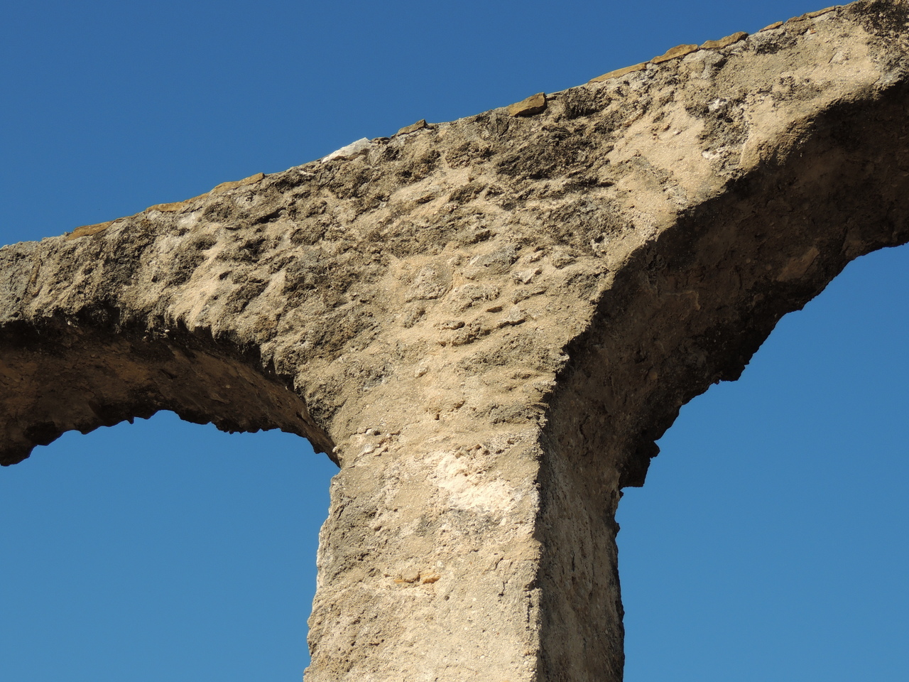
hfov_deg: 26.0
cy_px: 341
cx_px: 454
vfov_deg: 19.6
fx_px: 1969
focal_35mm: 75
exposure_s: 1/1000
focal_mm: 13.3
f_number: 3.9
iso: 100
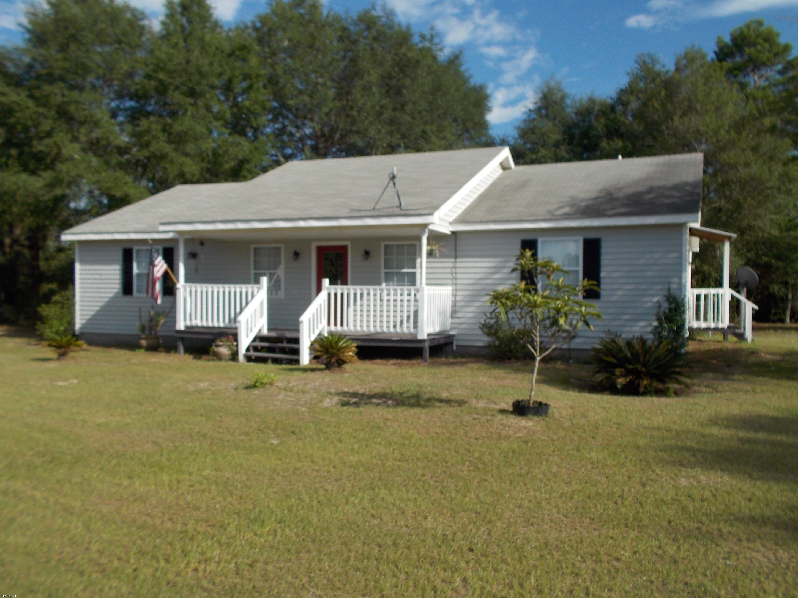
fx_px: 692
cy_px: 306
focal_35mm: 30
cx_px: 407
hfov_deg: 60.0
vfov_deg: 46.8
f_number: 3.3
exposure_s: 1/800
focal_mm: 4.1
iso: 80
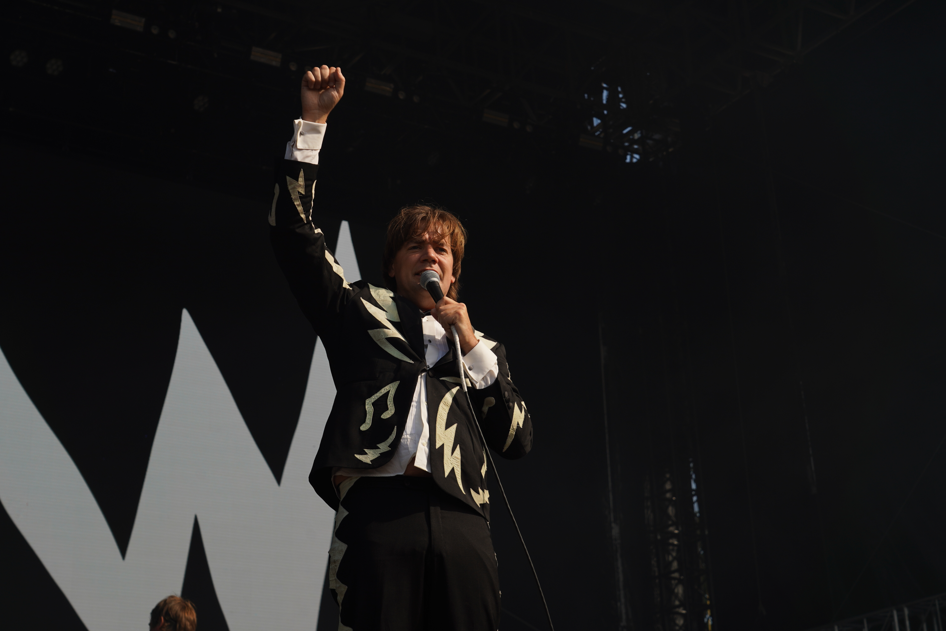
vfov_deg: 22.3
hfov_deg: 32.9
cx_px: 473
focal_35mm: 61
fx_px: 1603
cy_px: 316
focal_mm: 61
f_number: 8
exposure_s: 1/400
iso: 100
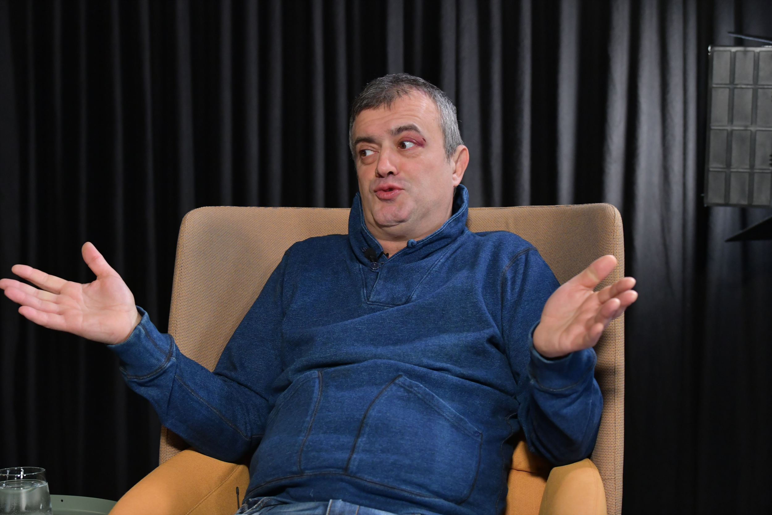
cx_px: 386
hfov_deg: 28.8
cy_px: 258
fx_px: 1501
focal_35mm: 70
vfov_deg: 19.5
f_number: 4.5
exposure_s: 1/250
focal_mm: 70
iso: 2500
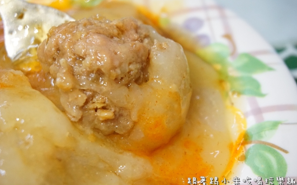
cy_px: 90
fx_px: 502
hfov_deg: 33.0
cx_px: 150
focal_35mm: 62
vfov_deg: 20.9
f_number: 5.6
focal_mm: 40
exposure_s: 1/80
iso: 2500
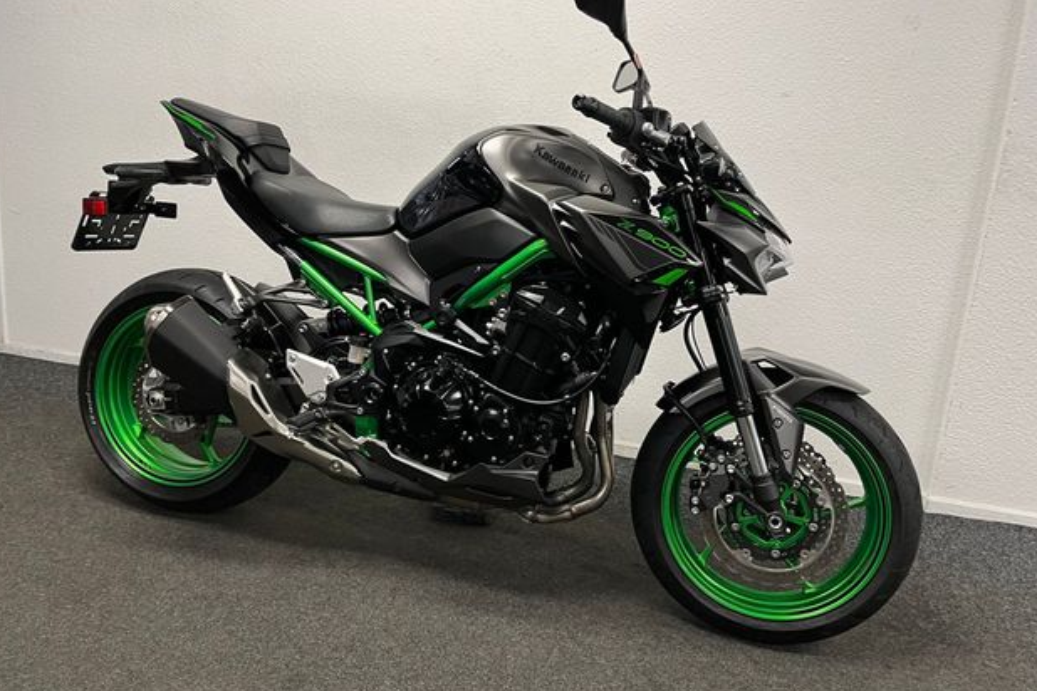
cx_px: 517
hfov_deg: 65.5
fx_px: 806
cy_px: 309
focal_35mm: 28
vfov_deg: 46.3
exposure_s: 1/50
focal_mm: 5.1
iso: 80
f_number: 1.6
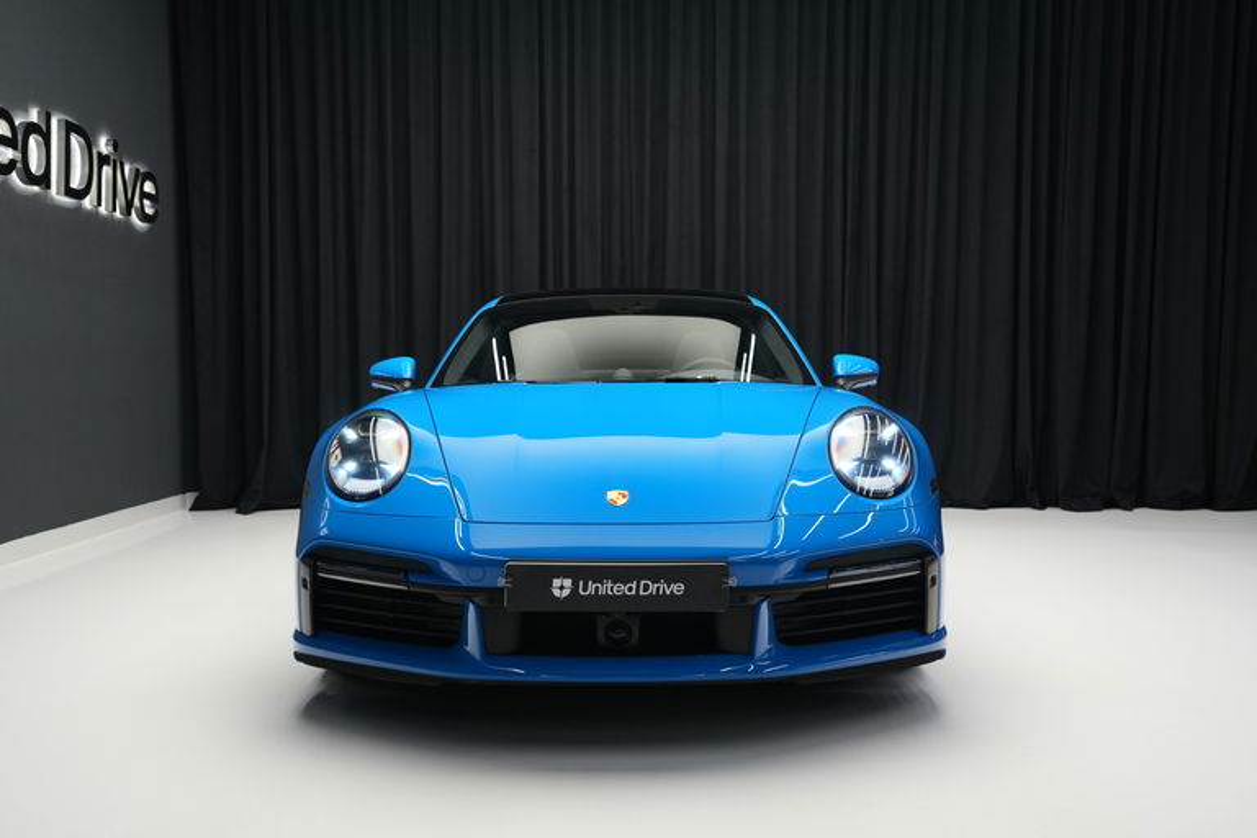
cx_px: 628
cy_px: 419
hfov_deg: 54.4
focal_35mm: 35
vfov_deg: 37.9
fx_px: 1222
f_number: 4
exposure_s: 1/40
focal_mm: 35
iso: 1600
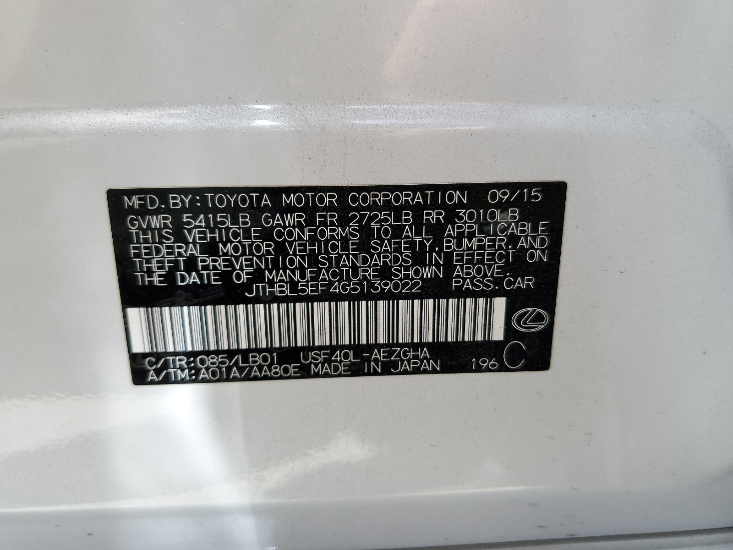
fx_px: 551
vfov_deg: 53.1
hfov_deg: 67.3
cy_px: 275
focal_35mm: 26
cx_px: 366
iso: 50
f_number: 1.5
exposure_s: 1/303
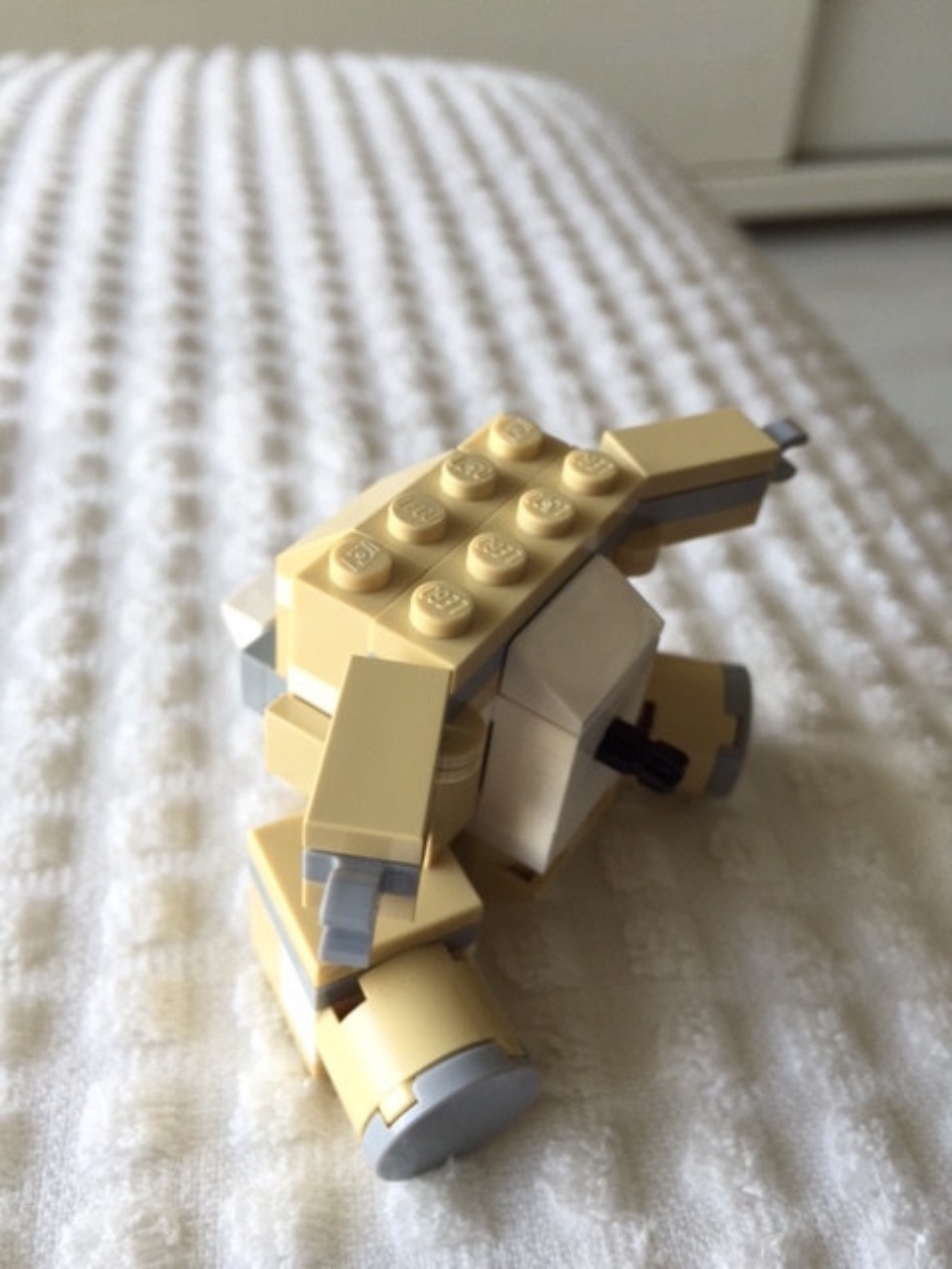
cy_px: 634
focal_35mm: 29
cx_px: 476
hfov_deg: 48.2
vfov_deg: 61.7
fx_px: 1063
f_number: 2.2
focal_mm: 4.15
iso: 40
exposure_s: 1/60
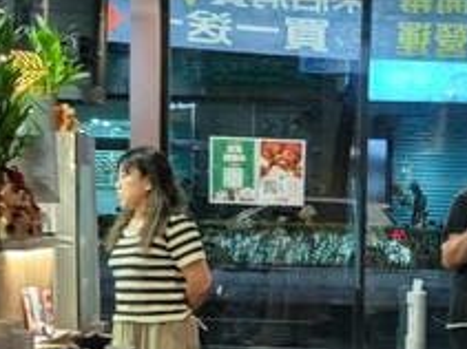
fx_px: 1766
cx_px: 396
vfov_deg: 10.8
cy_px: 565
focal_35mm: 131
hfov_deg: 14.9
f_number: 1.63
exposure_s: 1/30
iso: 640
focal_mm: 8.72
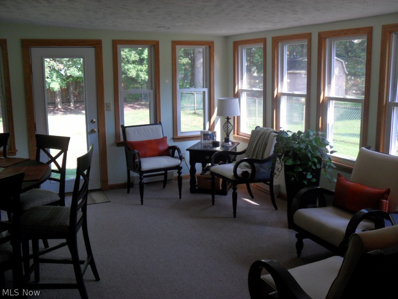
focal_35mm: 35
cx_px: 199
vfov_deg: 40.7
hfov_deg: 52.6
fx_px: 402
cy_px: 150
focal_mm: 6.3
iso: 80
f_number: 3
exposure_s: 1/60
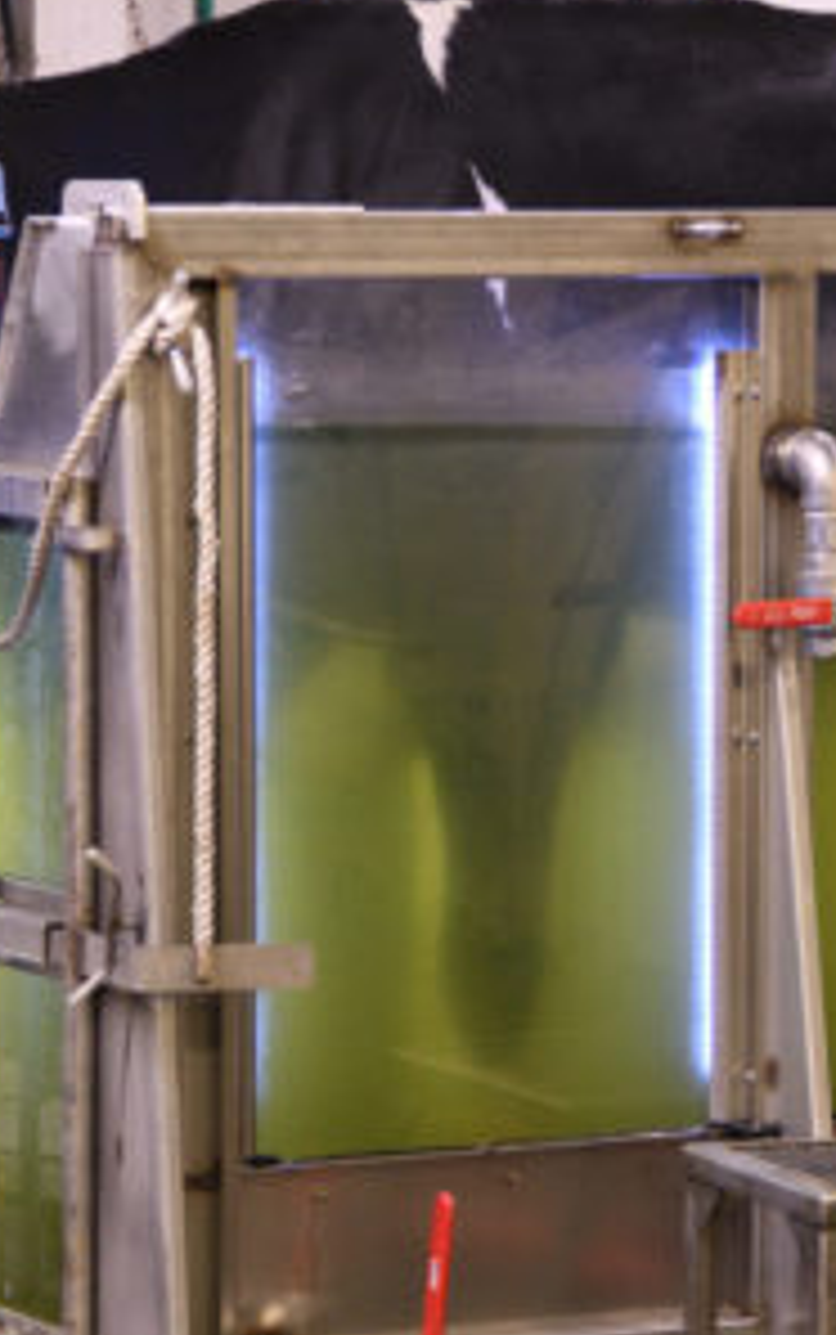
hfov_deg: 7.5
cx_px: 530
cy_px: 798
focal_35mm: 174
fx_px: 6334
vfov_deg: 12.0
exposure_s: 1/40
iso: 1250
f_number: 4.8
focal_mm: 52
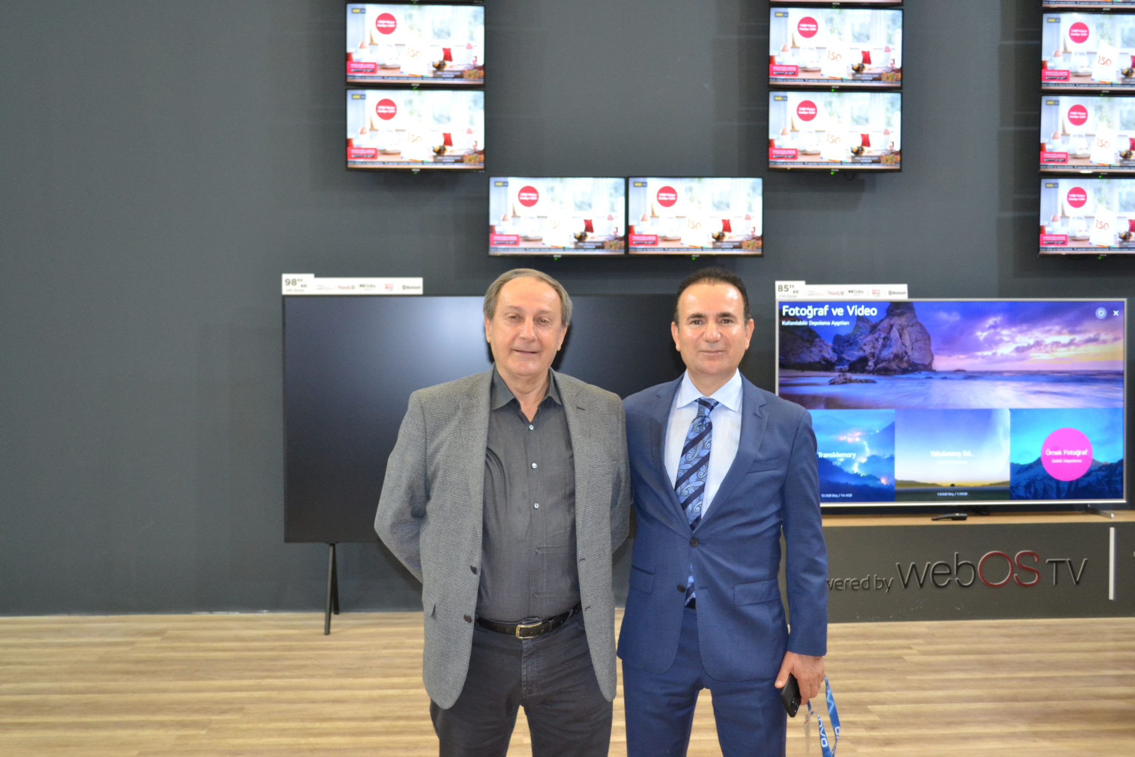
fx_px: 1324
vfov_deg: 31.9
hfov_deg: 46.4
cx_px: 568
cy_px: 378
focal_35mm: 42
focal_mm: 28
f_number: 4.5
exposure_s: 1/60
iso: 1600
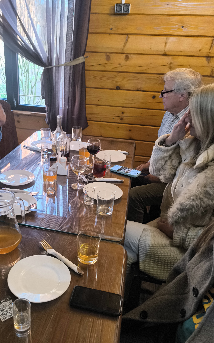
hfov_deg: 41.0
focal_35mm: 30
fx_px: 280
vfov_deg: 62.9
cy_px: 169
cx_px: 63
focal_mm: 6.14
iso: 1000
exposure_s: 1/33.3
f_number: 1.65
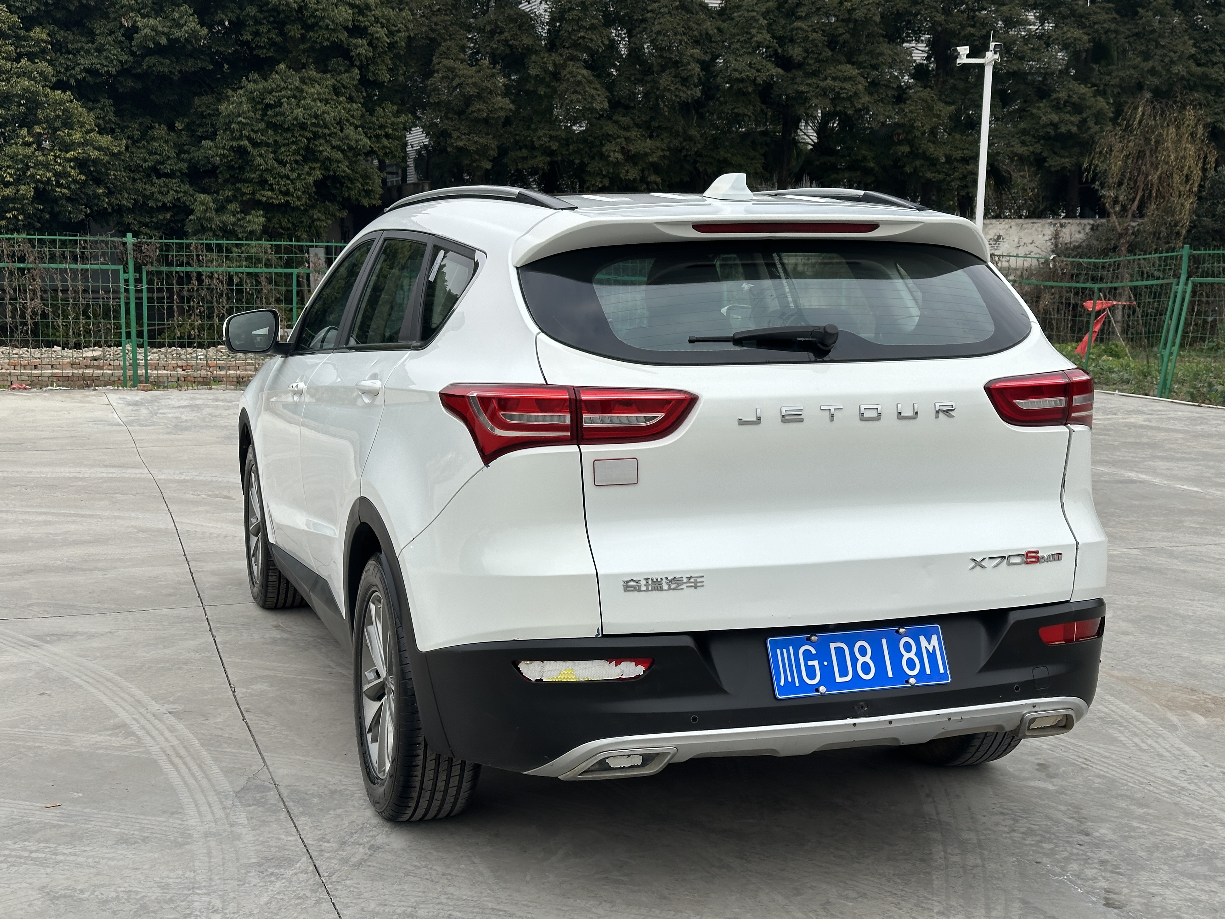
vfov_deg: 30.3
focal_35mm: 48
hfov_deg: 39.7
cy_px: 460
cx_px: 612
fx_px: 1699
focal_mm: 6.86
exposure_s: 1/1613
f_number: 1.78
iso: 64
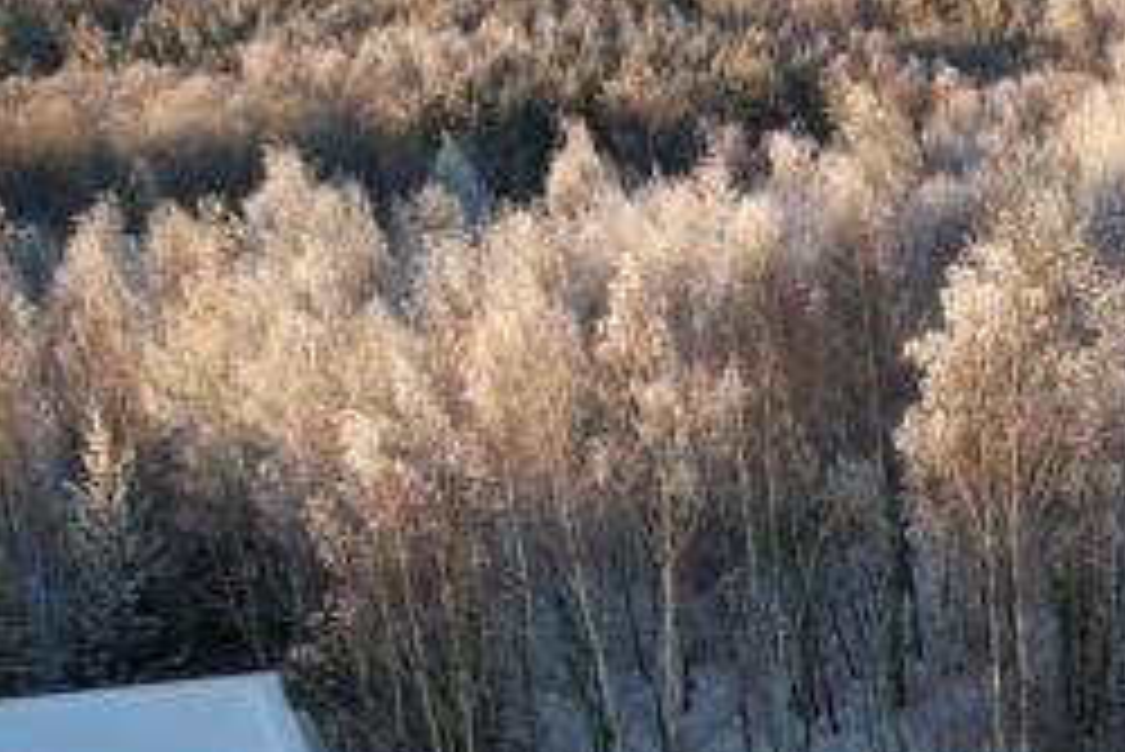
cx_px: 1364
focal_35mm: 90
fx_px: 2814
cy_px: 1060
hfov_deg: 21.0
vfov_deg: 14.4
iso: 100
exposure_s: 1/400
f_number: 2.8
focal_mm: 8.38
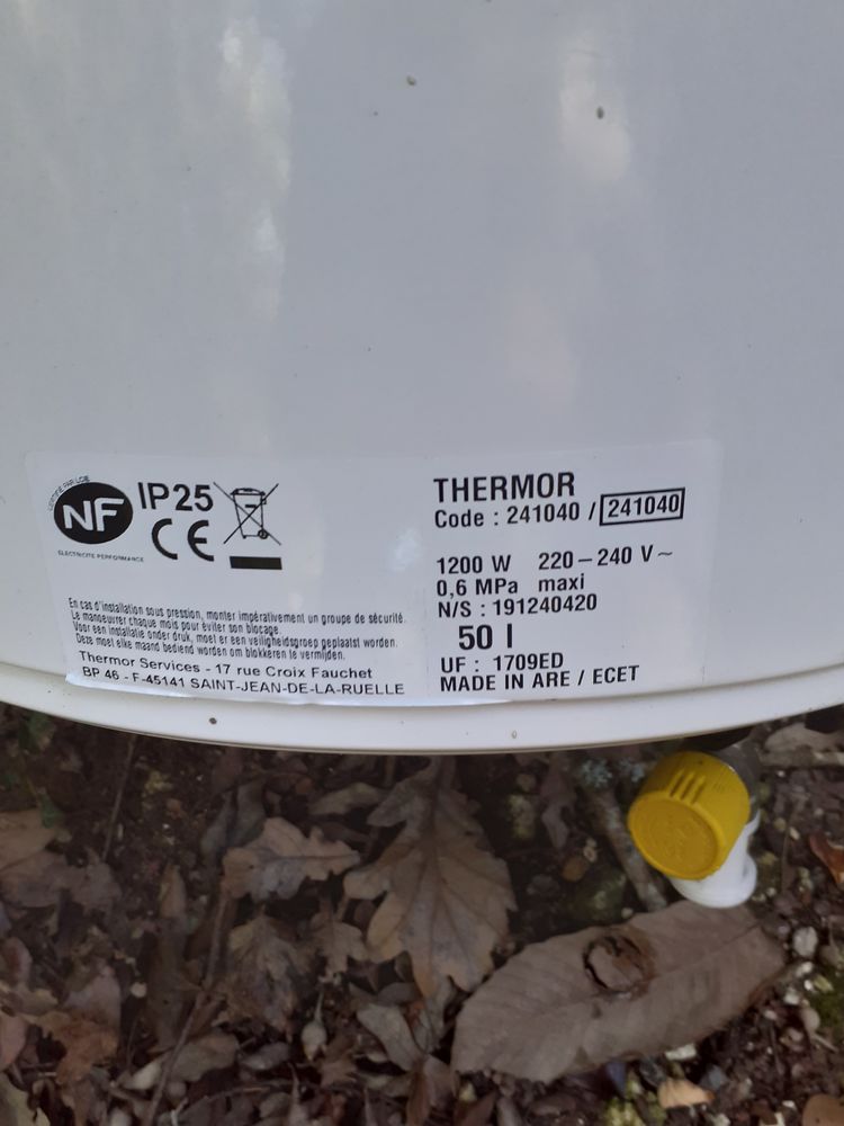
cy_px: 563
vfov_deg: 65.3
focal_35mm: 27
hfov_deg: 51.4
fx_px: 878
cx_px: 422
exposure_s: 1/50
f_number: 1.9
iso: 100
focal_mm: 3.6
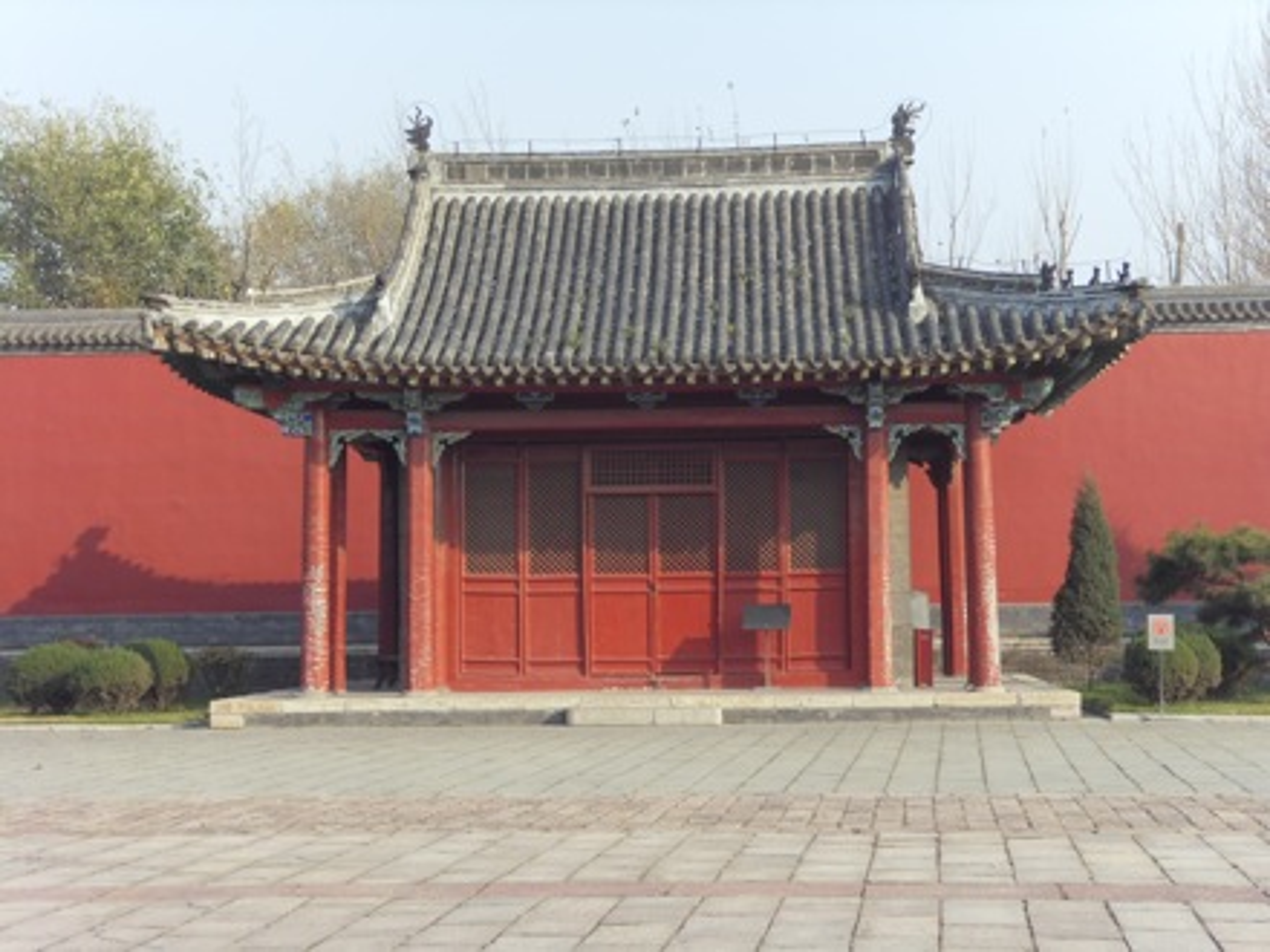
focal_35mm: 80
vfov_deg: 18.4
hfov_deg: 24.4
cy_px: 476
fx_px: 2935
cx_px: 635
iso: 80
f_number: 4.2
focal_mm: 13.7
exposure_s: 1/250
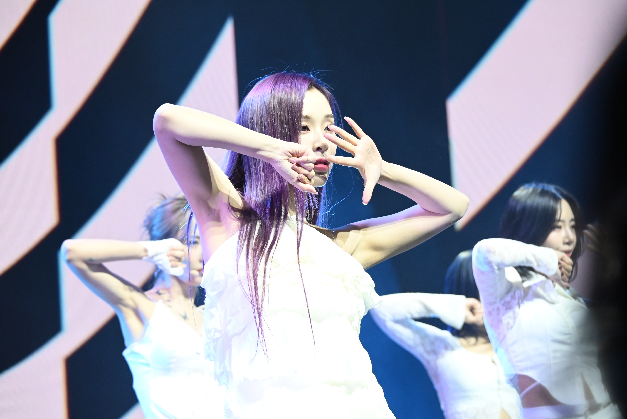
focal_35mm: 125
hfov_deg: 16.4
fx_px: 2178
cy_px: 210
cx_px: 314
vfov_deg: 11.0
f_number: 6.7
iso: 2500
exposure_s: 1/400
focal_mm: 125
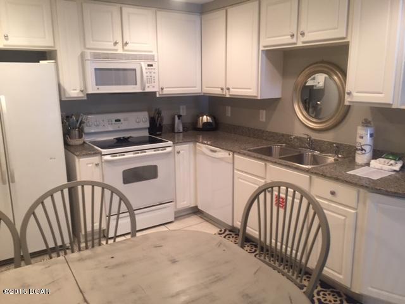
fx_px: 339
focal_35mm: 29
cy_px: 152
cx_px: 202
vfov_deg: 48.2
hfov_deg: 61.7
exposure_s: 1/30
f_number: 2.2
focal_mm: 4.15
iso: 125
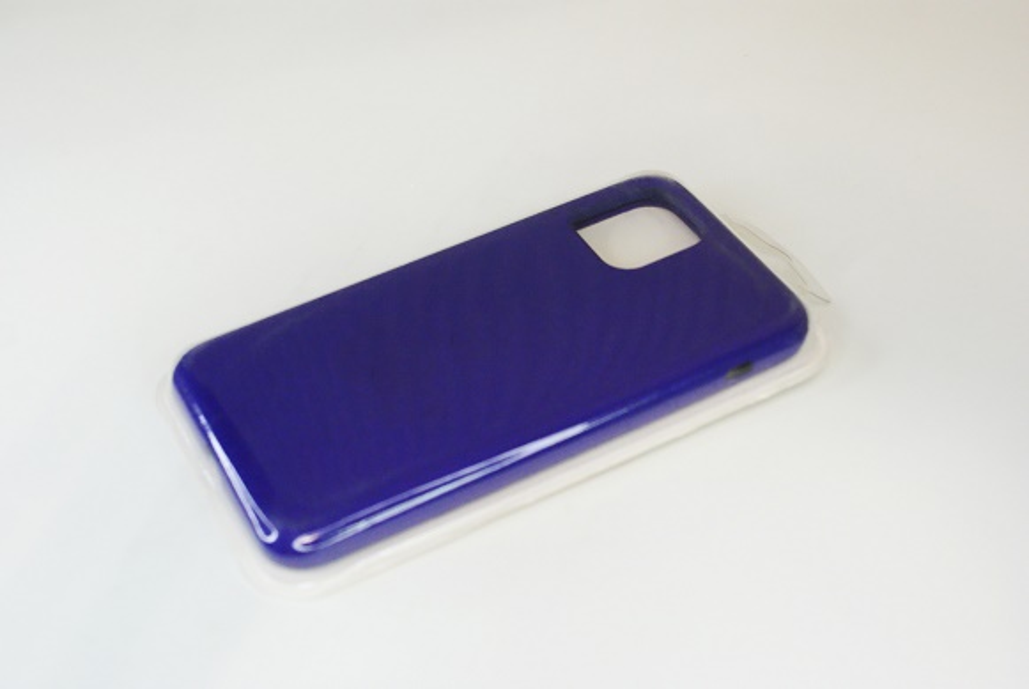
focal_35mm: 52
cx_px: 514
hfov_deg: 37.8
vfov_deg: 25.8
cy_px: 344
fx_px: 1502
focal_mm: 35
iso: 1600
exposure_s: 1/160
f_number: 5.6
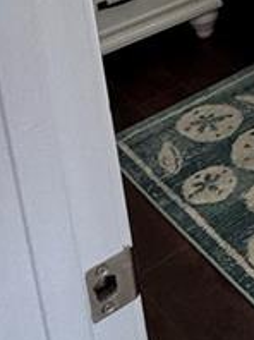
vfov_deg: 18.8
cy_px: -240
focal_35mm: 85
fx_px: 833
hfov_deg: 13.5
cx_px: 577
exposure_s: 1/99
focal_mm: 2.22
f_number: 2.2
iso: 64
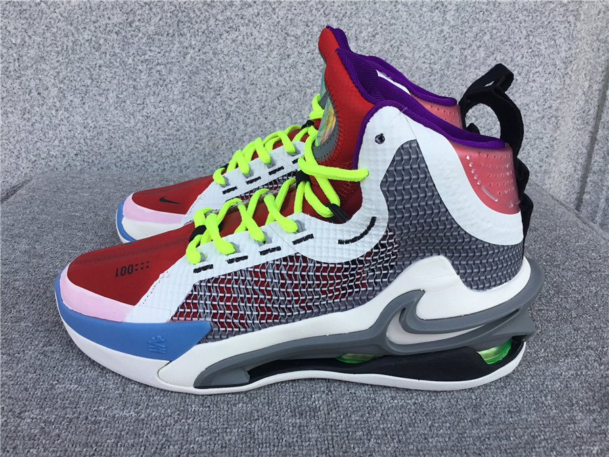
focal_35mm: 31
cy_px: 228
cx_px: 304
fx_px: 545
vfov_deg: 45.4
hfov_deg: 58.4
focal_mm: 3.3
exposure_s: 1/375
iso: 25
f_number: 2.4
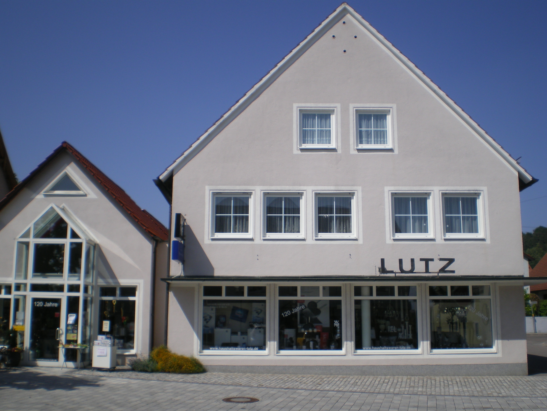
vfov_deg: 37.7
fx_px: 600
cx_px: 274
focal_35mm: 38
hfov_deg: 49.0
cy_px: 206
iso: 64
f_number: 4.6
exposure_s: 1/640
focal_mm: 6.3
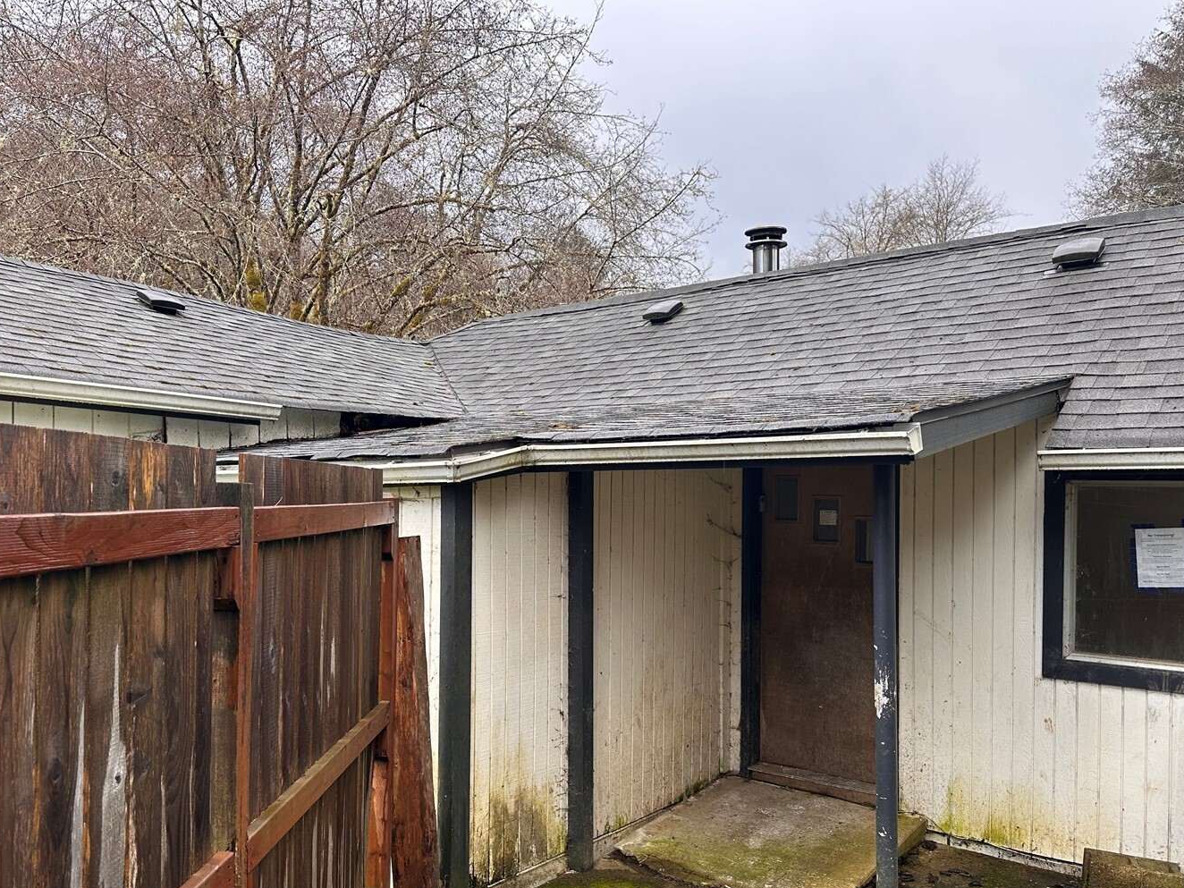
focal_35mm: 29
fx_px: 992
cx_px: 590
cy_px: 507
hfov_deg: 61.7
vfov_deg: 48.1
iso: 64
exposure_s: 1/211
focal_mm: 6.86
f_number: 1.78
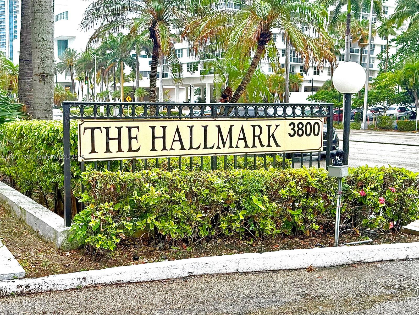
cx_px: 210
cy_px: 158
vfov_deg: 30.3
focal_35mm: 48
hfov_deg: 39.7
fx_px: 581
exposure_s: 1/583
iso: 80
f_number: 1.78
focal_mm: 6.76
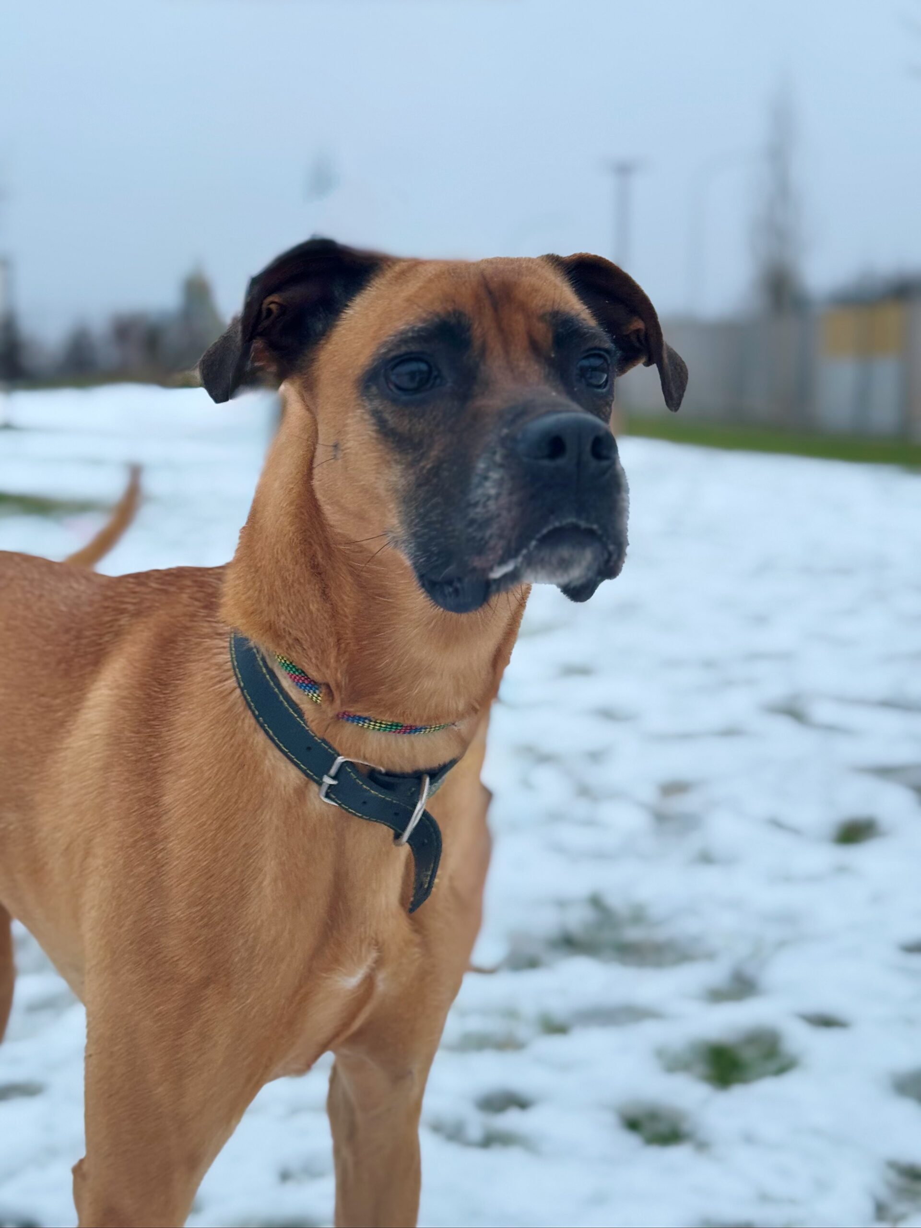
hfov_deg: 30.3
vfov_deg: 39.7
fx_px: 1703
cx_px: 460
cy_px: 614
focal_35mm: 48
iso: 100
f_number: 1.78
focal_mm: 6.76
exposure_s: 1/86
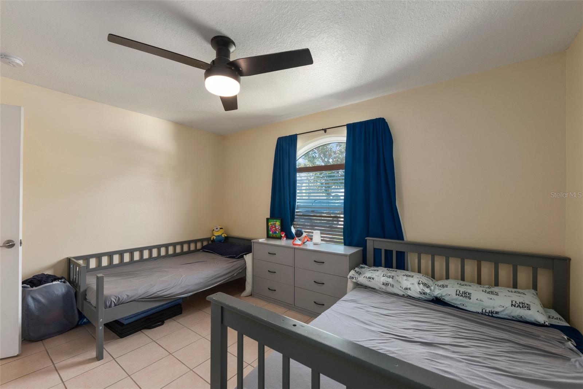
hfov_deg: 104.2
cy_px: 194
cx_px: 292
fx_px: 227
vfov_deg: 81.2
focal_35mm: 14
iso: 400
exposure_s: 1/8
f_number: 8
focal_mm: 14
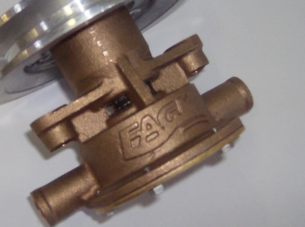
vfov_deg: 20.8
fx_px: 615
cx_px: 107
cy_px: 73
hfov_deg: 27.7
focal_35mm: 70
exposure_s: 1/60
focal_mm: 6
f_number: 2.8
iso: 200
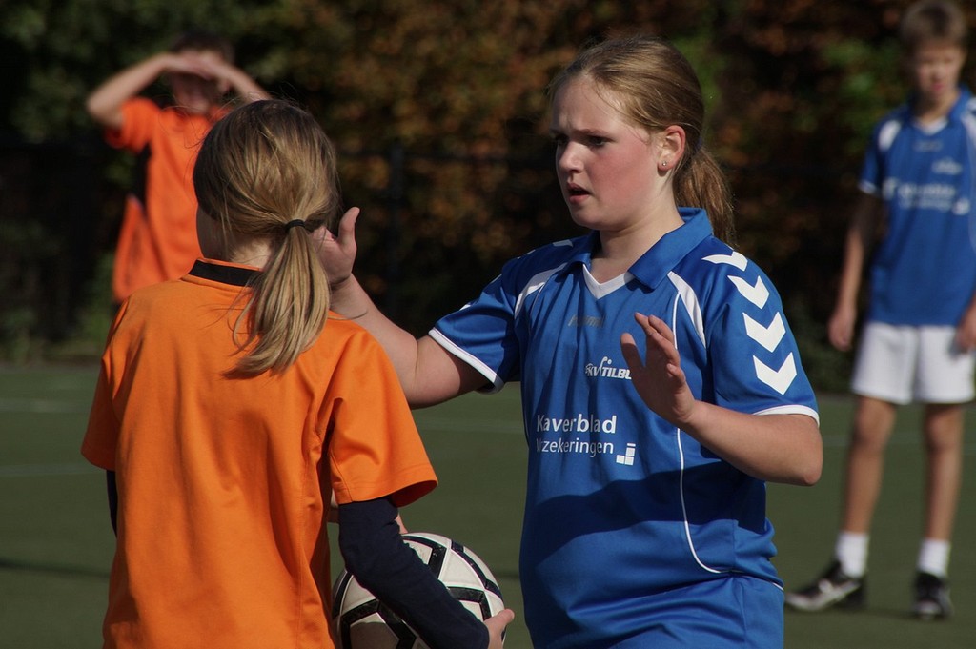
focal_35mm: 375
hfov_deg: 5.5
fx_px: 10158
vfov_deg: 3.7
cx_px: 488
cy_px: 324
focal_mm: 250
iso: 100
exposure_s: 1/500
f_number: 9
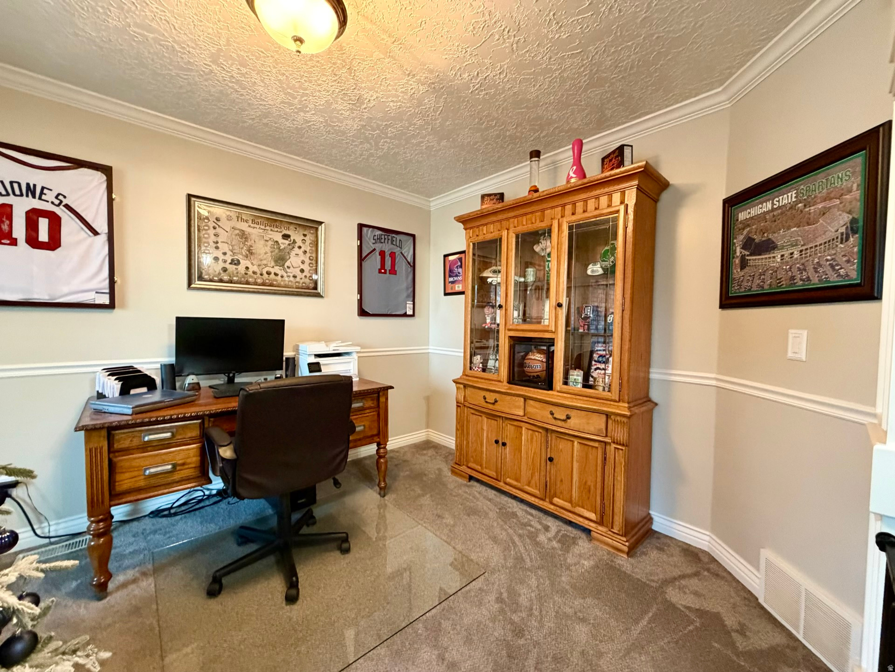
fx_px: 362
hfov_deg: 102.1
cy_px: 336
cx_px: 448
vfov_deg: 85.7
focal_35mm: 14
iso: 500
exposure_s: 1/60
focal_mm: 2.22
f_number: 2.2
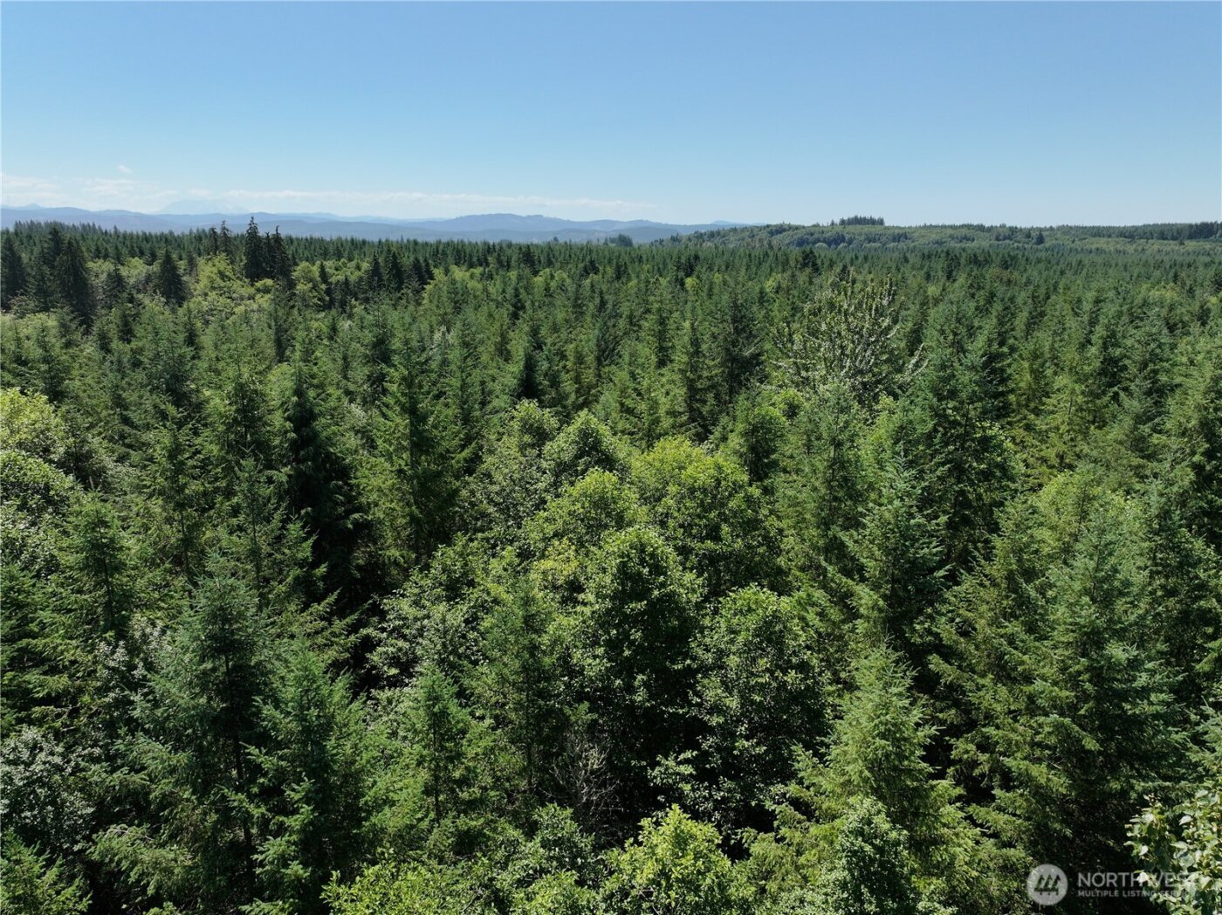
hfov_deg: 71.6
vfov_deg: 56.8
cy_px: 458
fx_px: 847
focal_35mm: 24
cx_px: 611
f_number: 2.8
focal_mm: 12.29
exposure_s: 1/2000
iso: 170
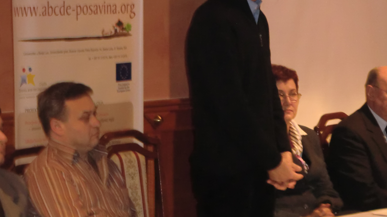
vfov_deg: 9.1
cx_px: 208
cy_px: 54
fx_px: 1365
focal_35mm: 133
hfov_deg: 16.1
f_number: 5
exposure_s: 1/20
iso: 800
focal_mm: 18.8
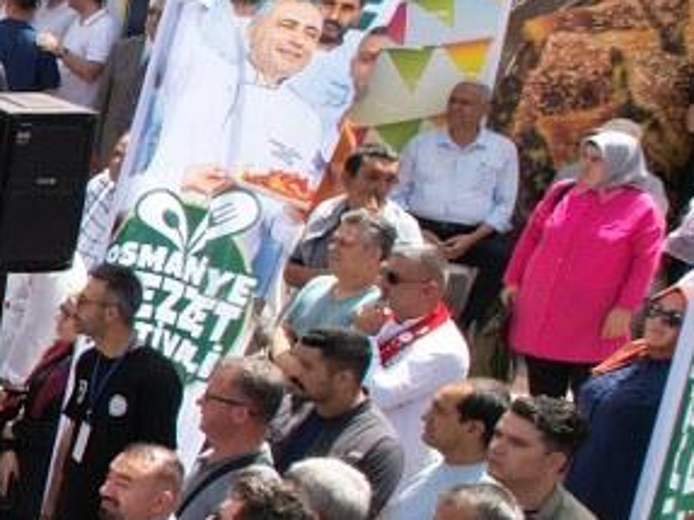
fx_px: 2325
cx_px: -1179
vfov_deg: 12.8
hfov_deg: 12.0
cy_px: 290
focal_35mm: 116
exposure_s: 1/725
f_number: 2.8
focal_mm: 8.38
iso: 100
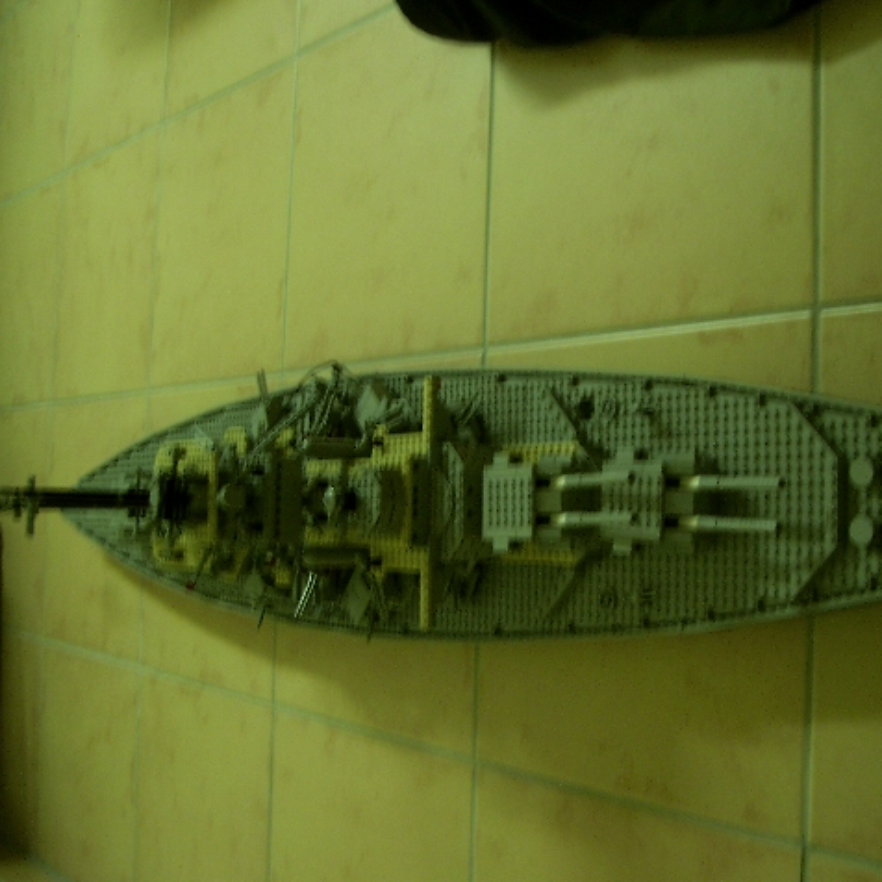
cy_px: 443
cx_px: 532
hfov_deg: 38.2
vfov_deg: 38.3
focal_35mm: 44
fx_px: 1268
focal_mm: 7.6
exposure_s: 1/8
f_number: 2.6
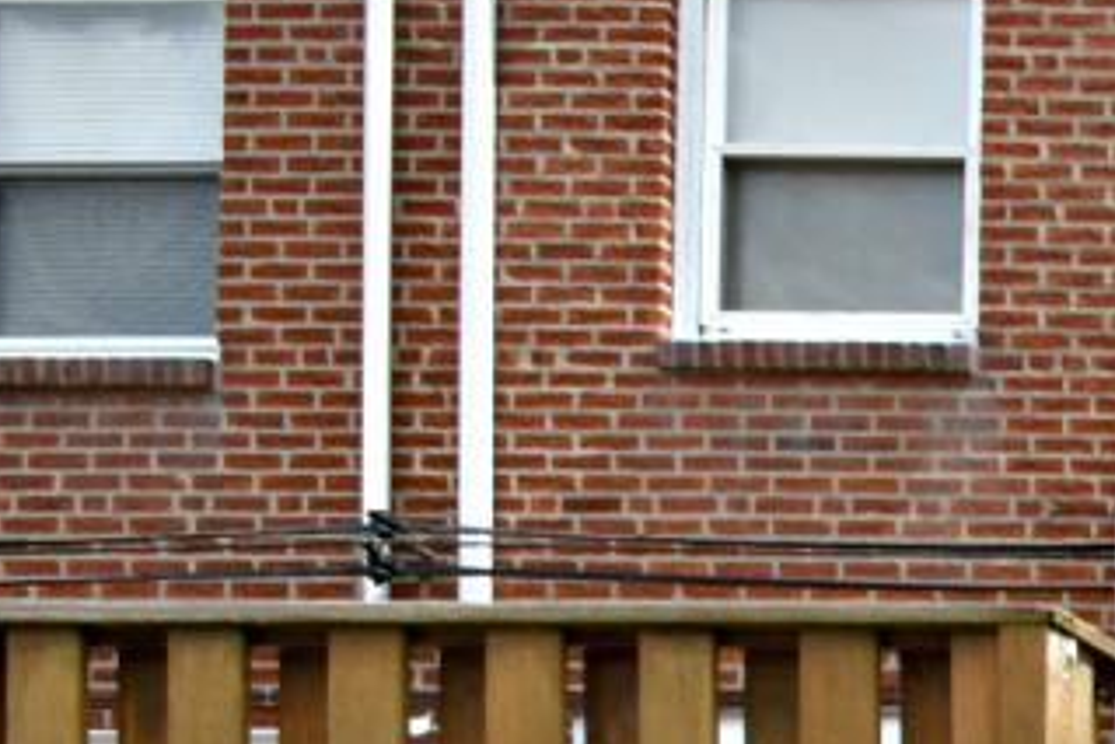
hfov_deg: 14.9
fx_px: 2510
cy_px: 1453
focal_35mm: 81
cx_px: 2679
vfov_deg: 14.3
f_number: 8
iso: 100
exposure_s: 1/250
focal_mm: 10
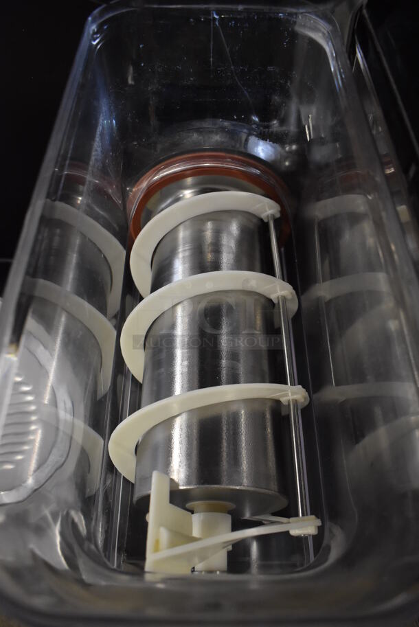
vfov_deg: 67.3
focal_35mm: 27
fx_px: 471
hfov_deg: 48.0
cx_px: 210
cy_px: 314
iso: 2200
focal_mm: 18
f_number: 3.5
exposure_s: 1/125
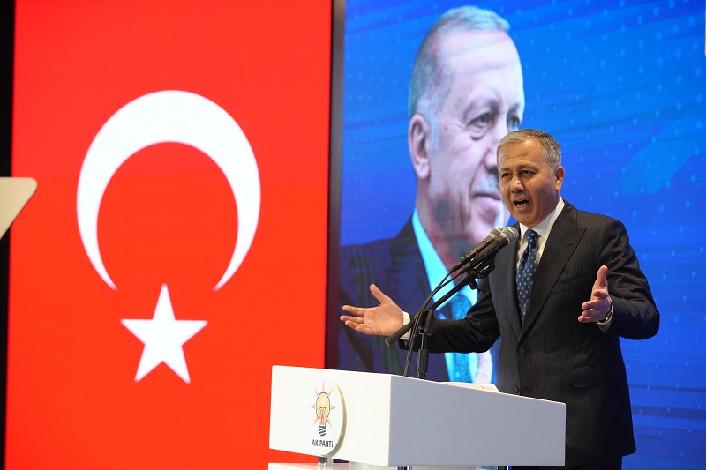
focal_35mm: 100
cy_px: 235
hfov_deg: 20.4
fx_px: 1961
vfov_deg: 13.7
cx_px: 353
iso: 2000
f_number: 4
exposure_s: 1/160
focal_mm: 100
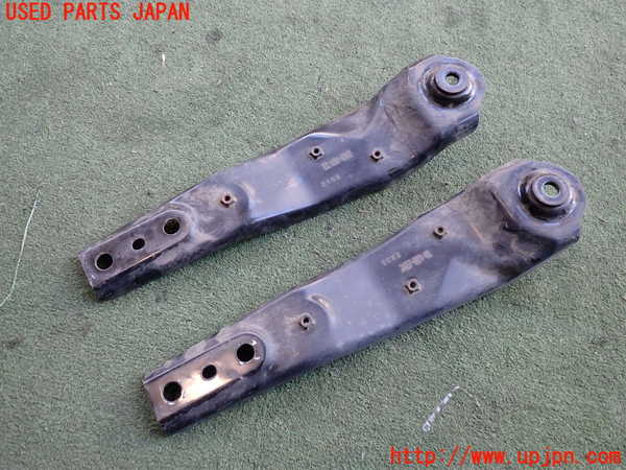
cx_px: 313
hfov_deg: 60.0
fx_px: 543
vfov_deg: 46.8
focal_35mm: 30
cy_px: 235
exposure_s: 1/100
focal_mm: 5.4
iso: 200
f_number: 2.3
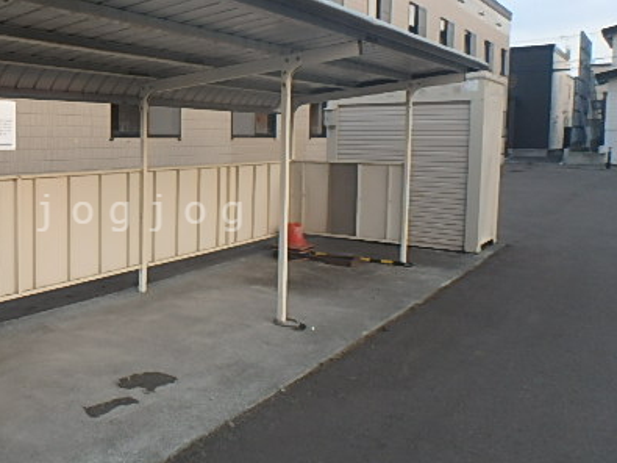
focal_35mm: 34
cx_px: 144
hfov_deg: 51.3
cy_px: 213
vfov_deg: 41.7
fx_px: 606
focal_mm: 3.7
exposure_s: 1/60
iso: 160
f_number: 3.5
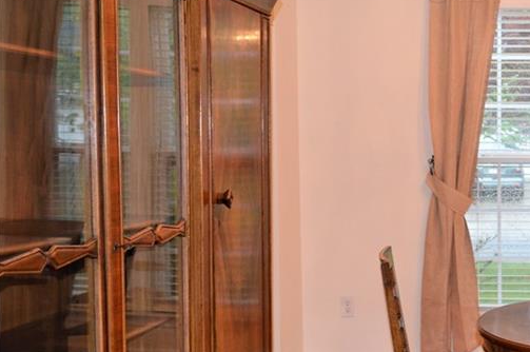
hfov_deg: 33.1
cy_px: 224
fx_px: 809
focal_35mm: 55
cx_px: 535
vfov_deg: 24.5
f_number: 3.5
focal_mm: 18
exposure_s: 1/60
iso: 720
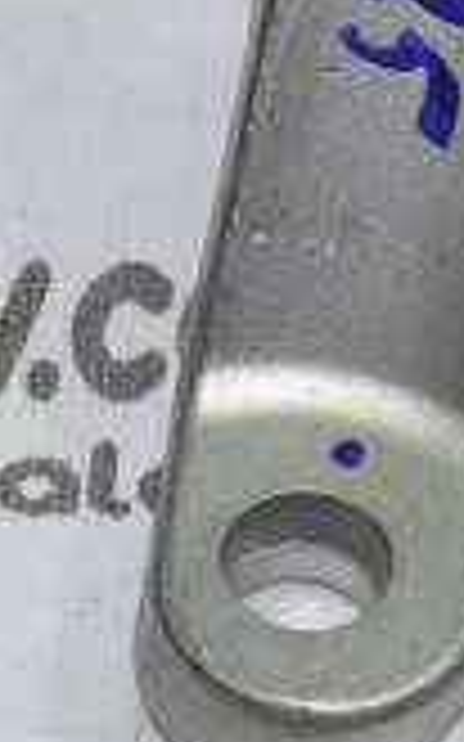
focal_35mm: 317
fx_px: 6419
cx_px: 865
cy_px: -72
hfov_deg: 4.1
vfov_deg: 6.6
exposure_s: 1/50
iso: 200
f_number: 5.6
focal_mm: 38
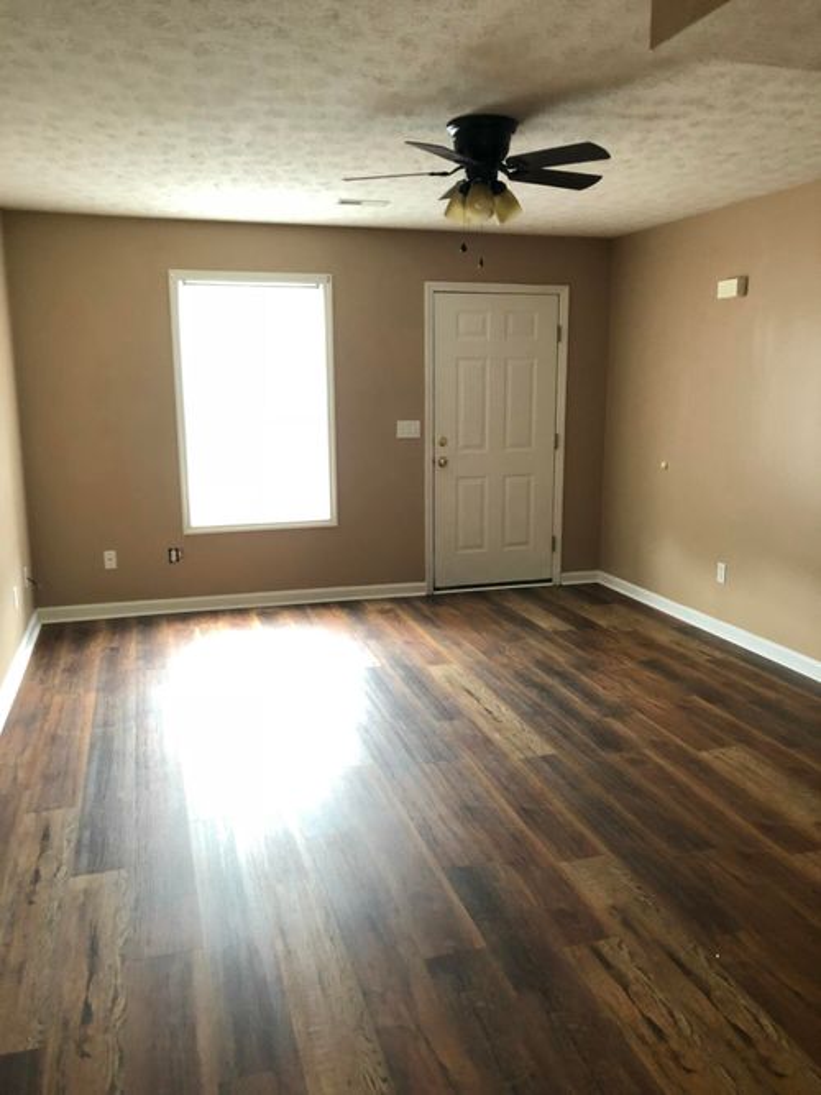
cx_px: 410
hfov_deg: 49.7
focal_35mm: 28
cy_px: 548
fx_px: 886
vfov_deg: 63.5
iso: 80
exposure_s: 1/15
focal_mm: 3.99
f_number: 1.8
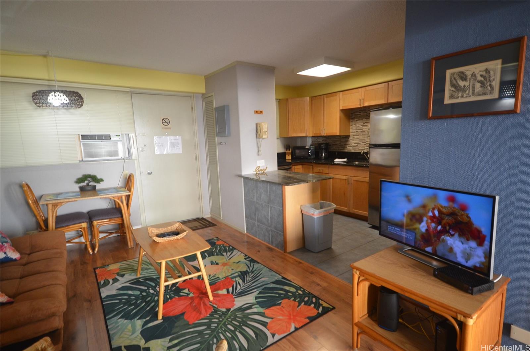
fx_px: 264
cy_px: 176
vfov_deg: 67.1
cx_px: 265
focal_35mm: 18
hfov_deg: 90.1
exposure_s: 1/50
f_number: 4.5
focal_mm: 12
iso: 800
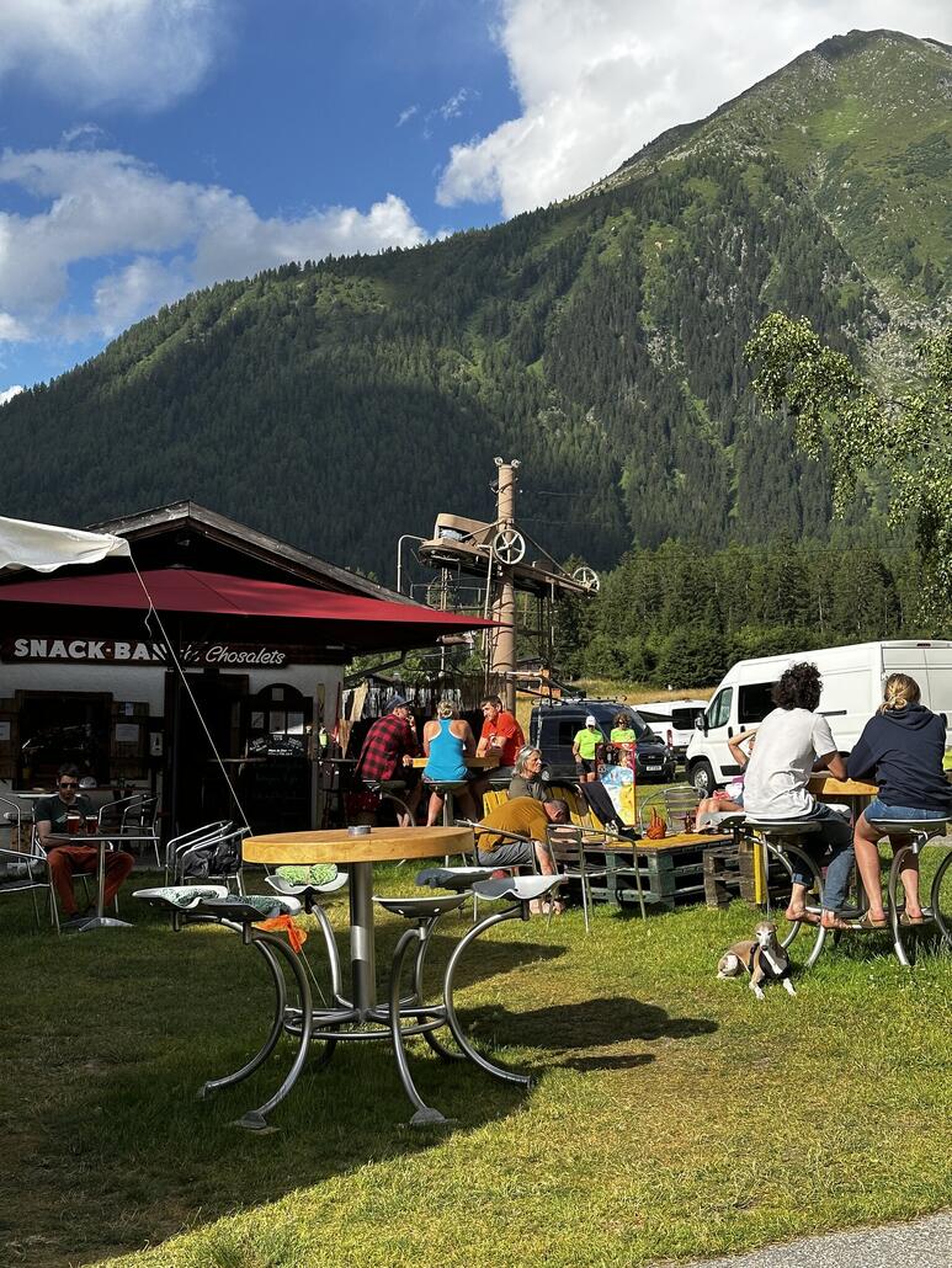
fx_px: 1759
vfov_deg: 39.6
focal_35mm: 48
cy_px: 634
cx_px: 476
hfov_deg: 30.3
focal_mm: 6.86
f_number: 1.78
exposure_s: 1/2203
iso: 64
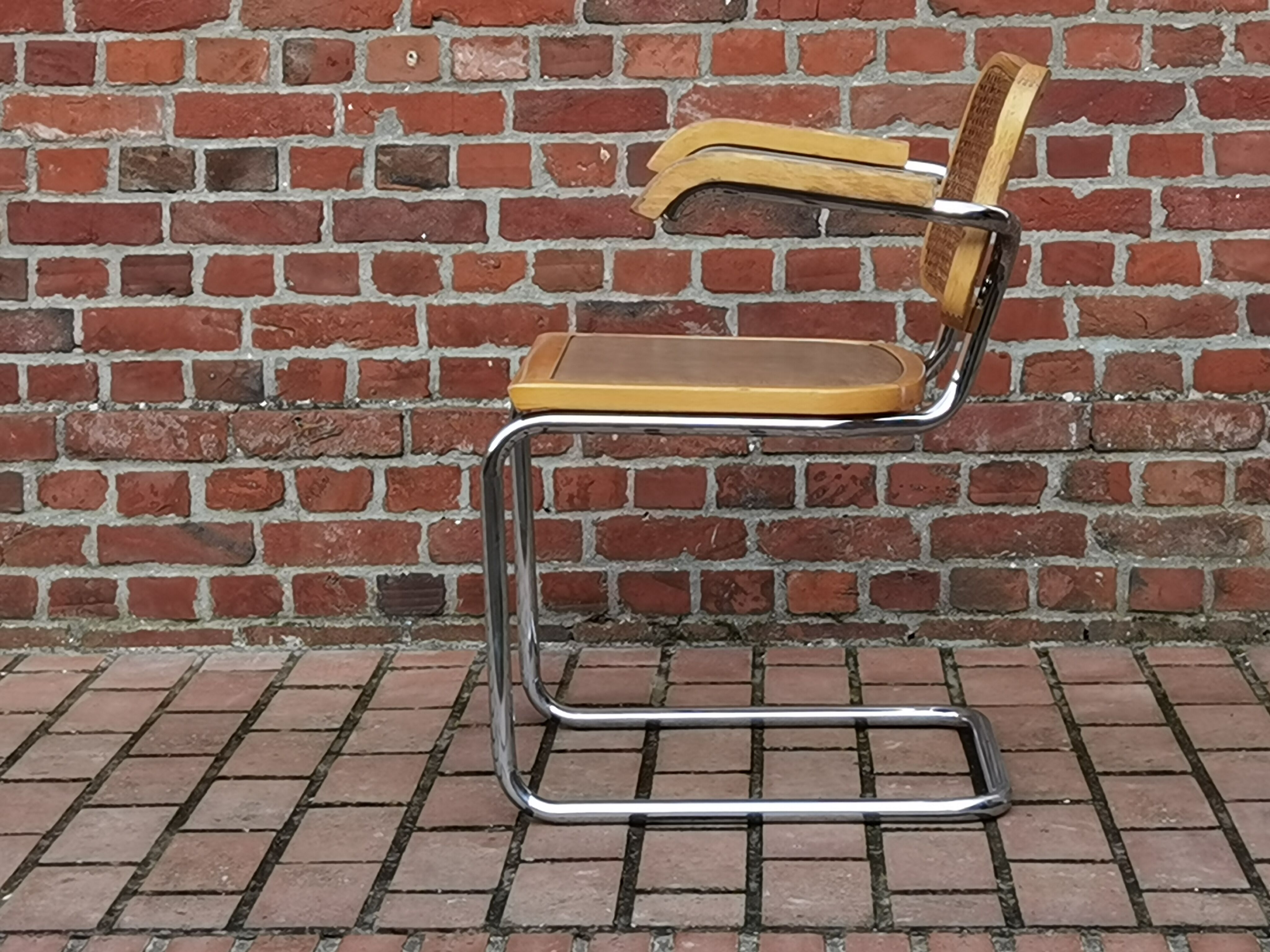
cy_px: 476
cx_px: 635
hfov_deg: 22.0
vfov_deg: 16.6
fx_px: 3265
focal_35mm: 89
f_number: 1.9
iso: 50
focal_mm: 6.71
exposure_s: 1/396
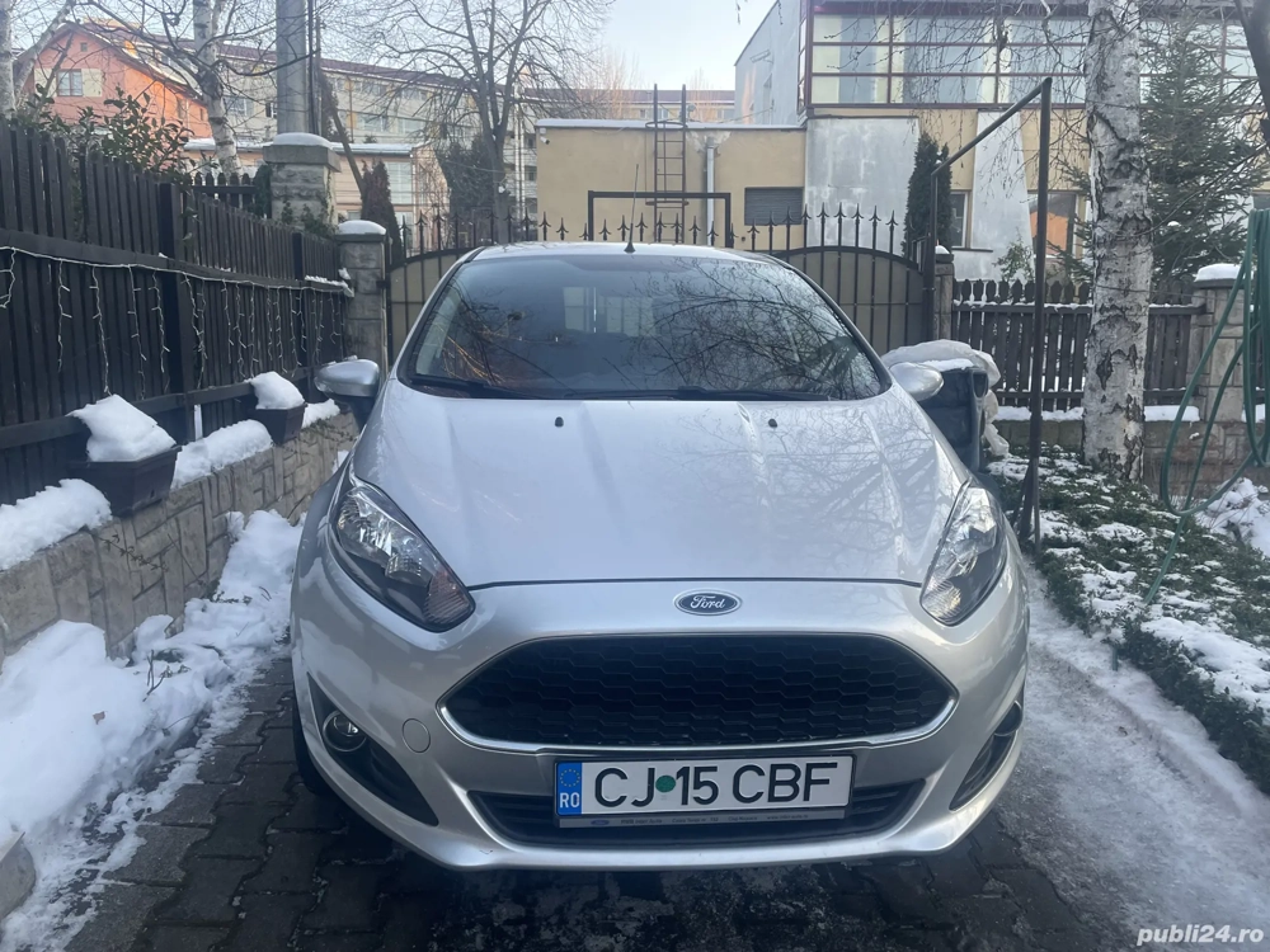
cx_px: 635
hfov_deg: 67.3
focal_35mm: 26
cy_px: 476
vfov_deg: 53.1
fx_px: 954
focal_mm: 4.2
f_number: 1.6
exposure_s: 1/121
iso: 40
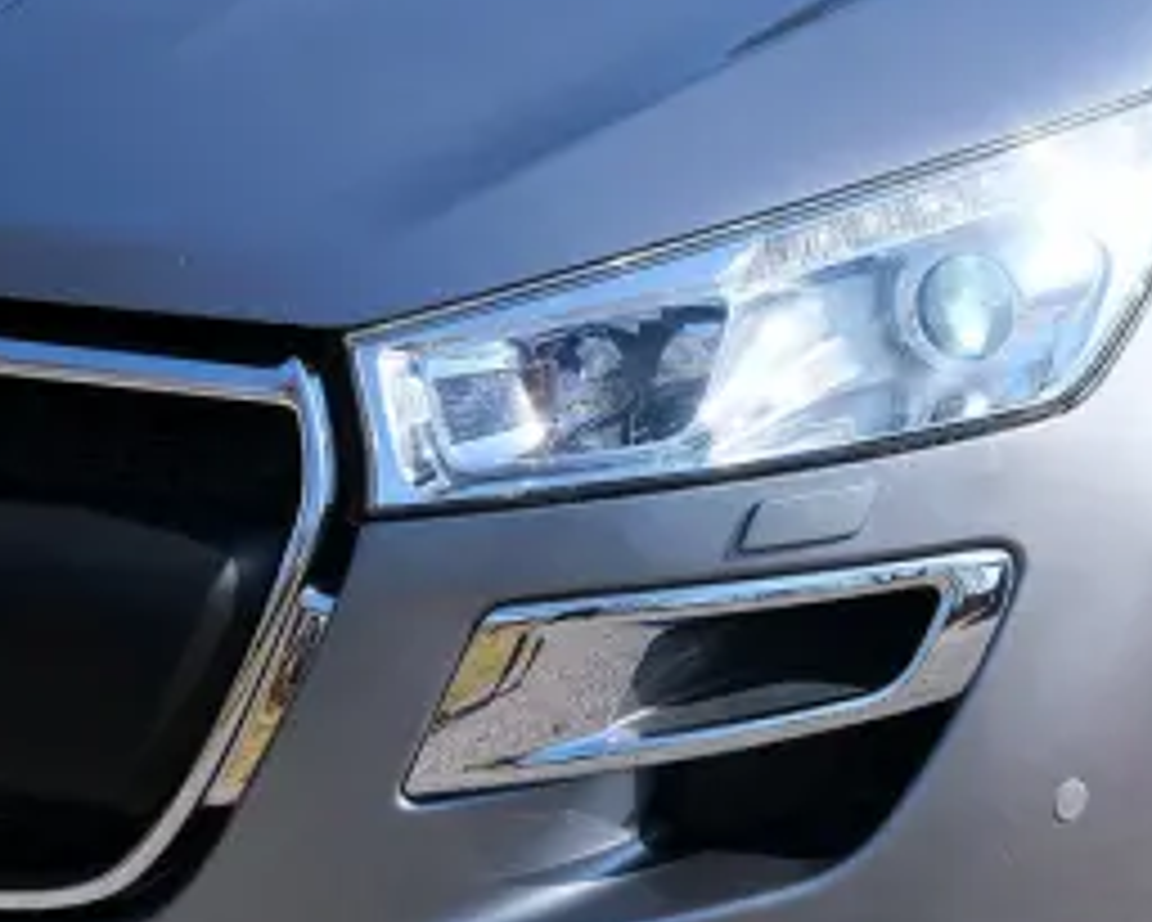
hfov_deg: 11.9
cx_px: 603
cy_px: 670
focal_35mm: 162
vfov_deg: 9.5
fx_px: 5525
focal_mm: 46.3
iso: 320
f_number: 5.6
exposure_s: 1/600
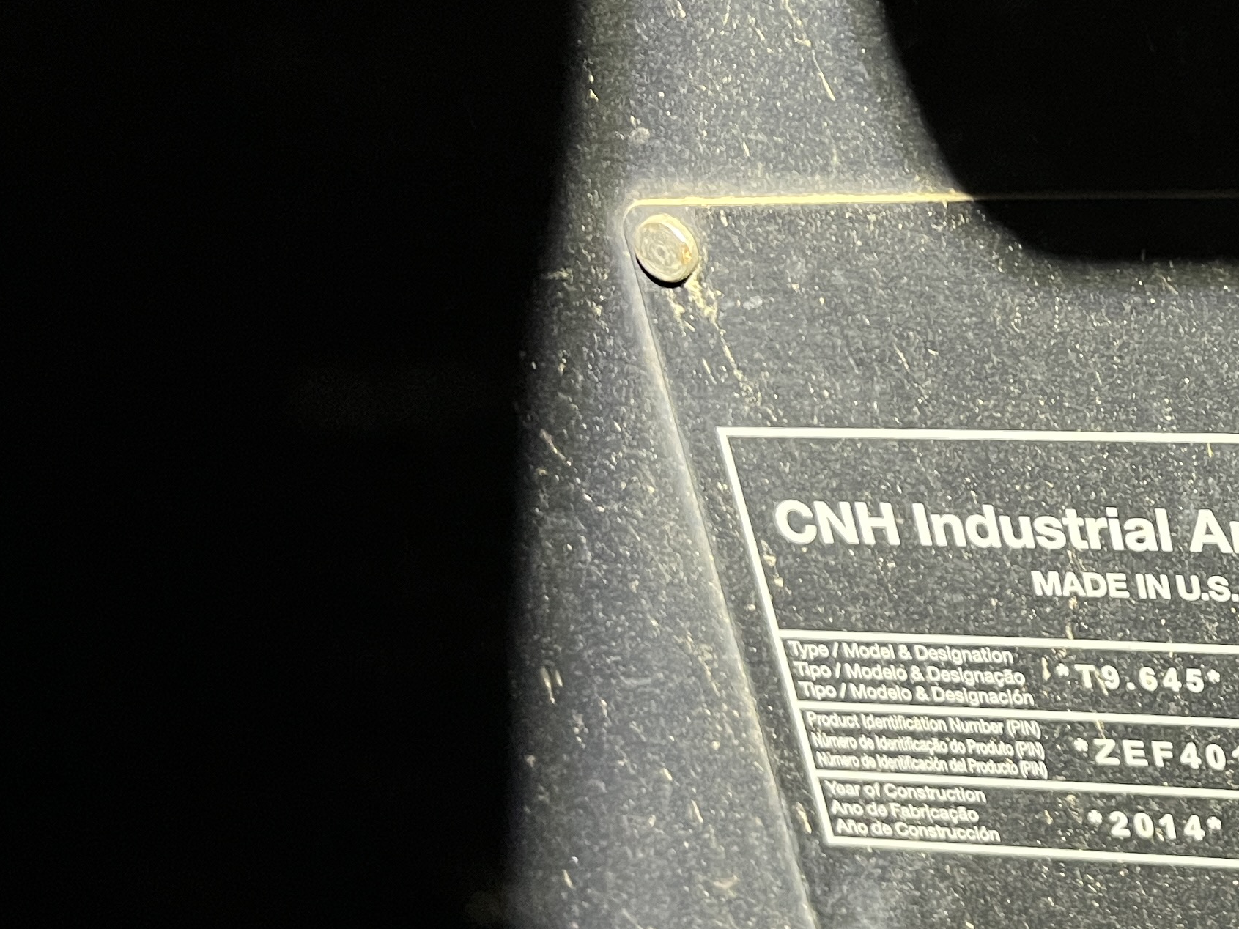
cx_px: 1424
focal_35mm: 62
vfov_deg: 23.6
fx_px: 2219
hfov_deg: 27.9
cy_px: 508
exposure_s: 1/34
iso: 400
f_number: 1.6
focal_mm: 5.1
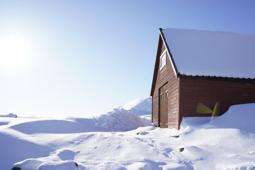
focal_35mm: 31
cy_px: 85
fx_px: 220
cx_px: 128
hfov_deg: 60.3
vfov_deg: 42.3
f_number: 9
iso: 200
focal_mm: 31
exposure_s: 1/400
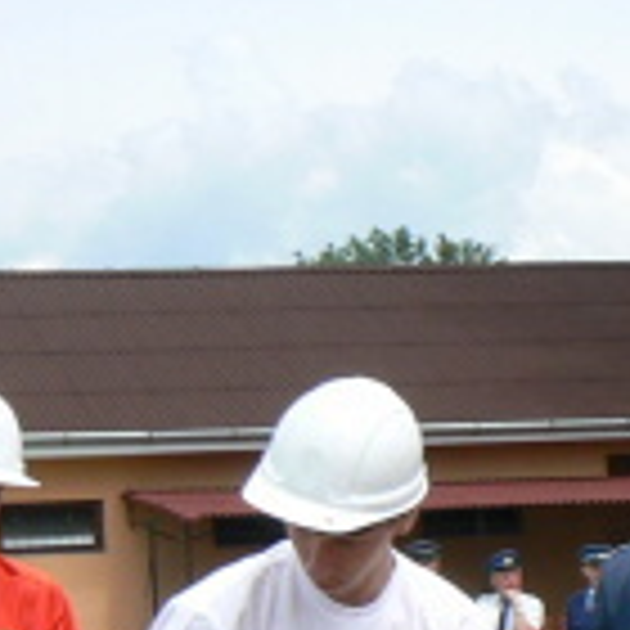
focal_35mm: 168
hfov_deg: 9.8
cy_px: 898
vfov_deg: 10.1
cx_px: 1152
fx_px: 3459
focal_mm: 6
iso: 80
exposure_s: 1/400
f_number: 6.3
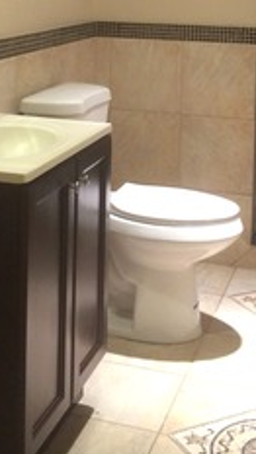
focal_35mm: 65
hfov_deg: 18.5
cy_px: 31
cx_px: 107
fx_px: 785
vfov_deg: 30.7
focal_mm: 4.15
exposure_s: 1/30
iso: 125
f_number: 2.2
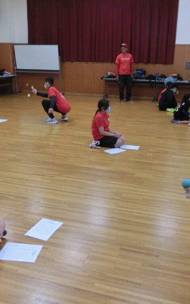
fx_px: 298
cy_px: 152
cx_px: 100
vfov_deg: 54.0
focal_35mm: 36
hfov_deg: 35.3
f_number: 3.5
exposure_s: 1/60
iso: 400
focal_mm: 4.5
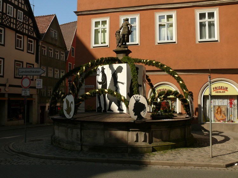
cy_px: 89
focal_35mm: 35
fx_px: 241
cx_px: 119
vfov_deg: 40.7
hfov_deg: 52.6
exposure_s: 1/200
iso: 100
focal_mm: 7.4
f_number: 5
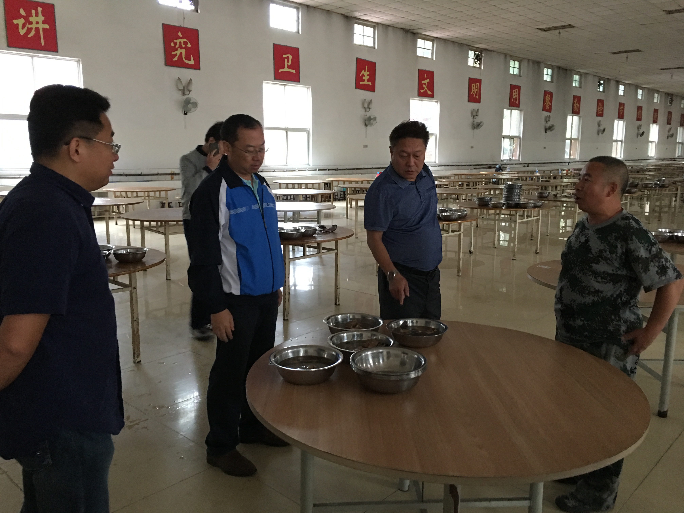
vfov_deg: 48.2
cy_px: 256
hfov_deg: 61.7
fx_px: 573
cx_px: 342
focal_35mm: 29
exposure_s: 1/8
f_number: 2.2
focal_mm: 4.15
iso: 100
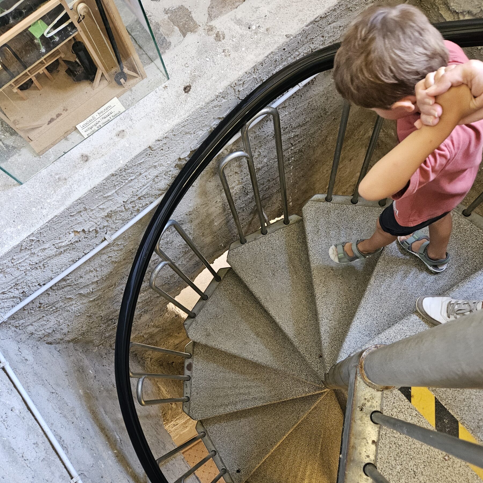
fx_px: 458
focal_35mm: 29
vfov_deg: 55.2
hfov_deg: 55.6
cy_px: 293
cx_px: 258
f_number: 1.8
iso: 800
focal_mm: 5.4
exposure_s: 1/100
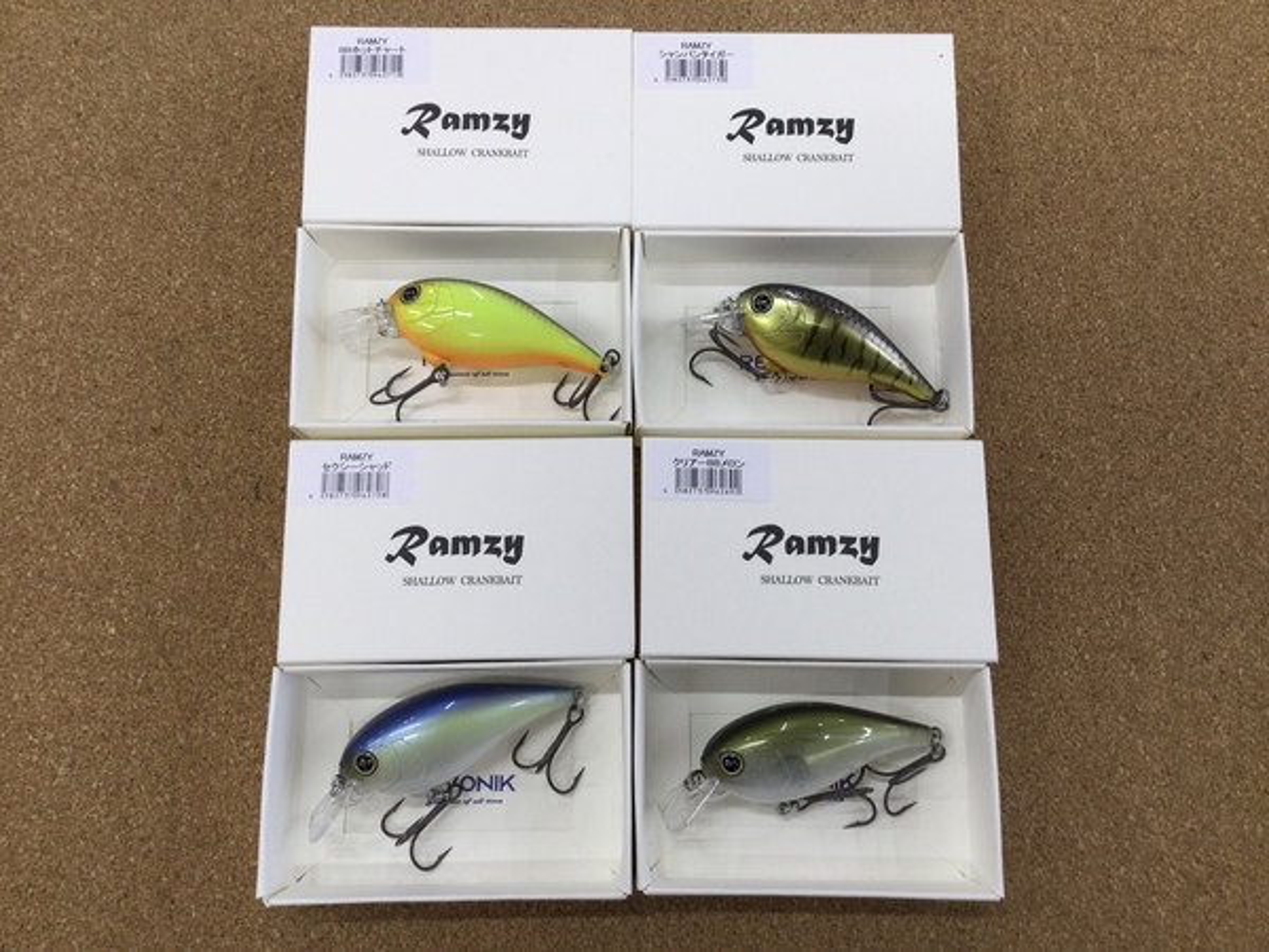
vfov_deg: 45.4
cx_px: 634
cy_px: 476
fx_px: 1136
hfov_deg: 58.4
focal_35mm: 31
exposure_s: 1/60
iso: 32
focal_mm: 3.3
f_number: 2.4
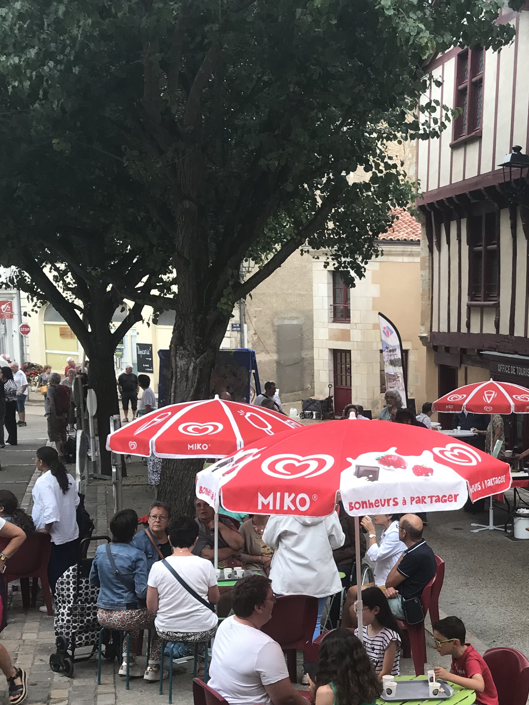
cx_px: 464
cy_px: 479
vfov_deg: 35.8
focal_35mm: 53
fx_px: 1080
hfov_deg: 26.7
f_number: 1.8
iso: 20
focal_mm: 3.99
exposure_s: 1/129
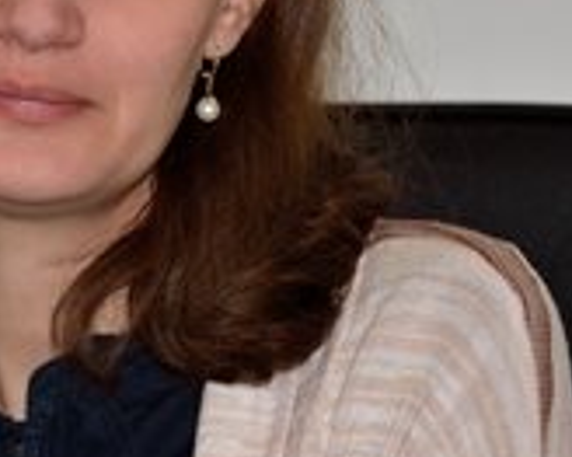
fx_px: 5854
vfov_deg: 4.5
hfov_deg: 5.6
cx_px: 105
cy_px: 82
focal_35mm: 346
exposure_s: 1/60
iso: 400
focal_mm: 90
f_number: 5.6
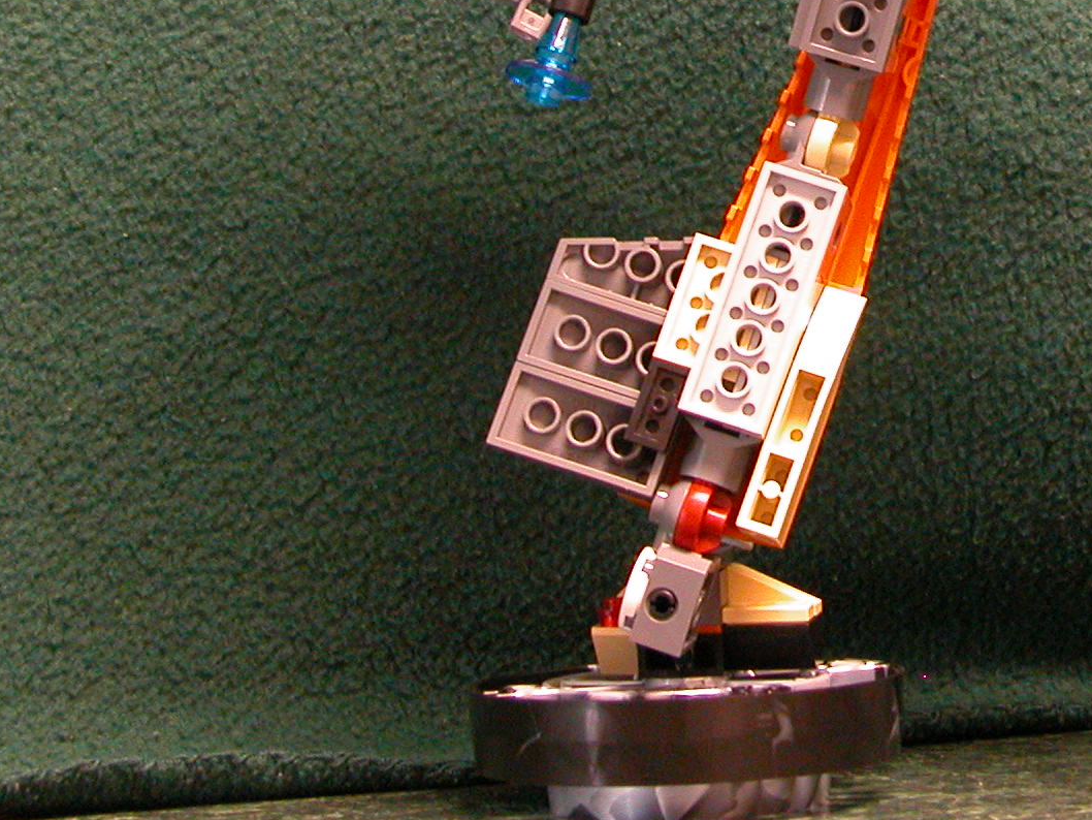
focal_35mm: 150
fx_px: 4733
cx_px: 1055
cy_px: -163
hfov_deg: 13.0
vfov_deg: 9.8
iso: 387
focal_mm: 15.7
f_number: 4
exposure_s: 1/3.9
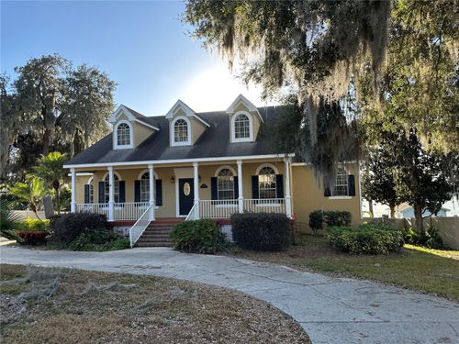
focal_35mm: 24
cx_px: 230
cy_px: 172
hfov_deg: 71.6
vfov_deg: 56.8
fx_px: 318
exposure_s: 1/1009
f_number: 1.78
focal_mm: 6.86
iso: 80
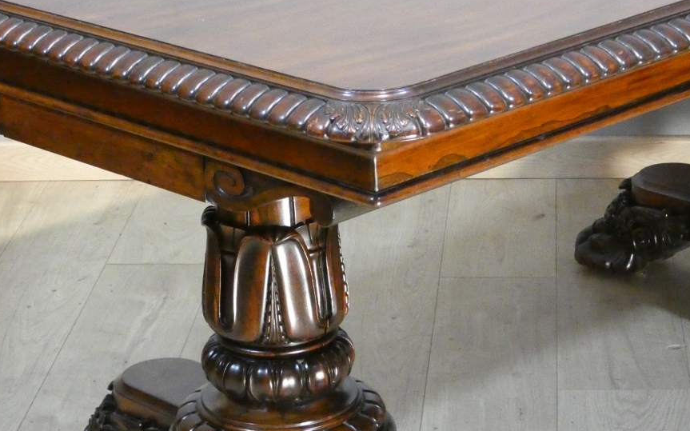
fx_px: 2200
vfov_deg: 11.2
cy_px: 182
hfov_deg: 17.8
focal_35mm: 117
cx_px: 310
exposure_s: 1/100
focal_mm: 16.6
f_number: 4.7
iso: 3200
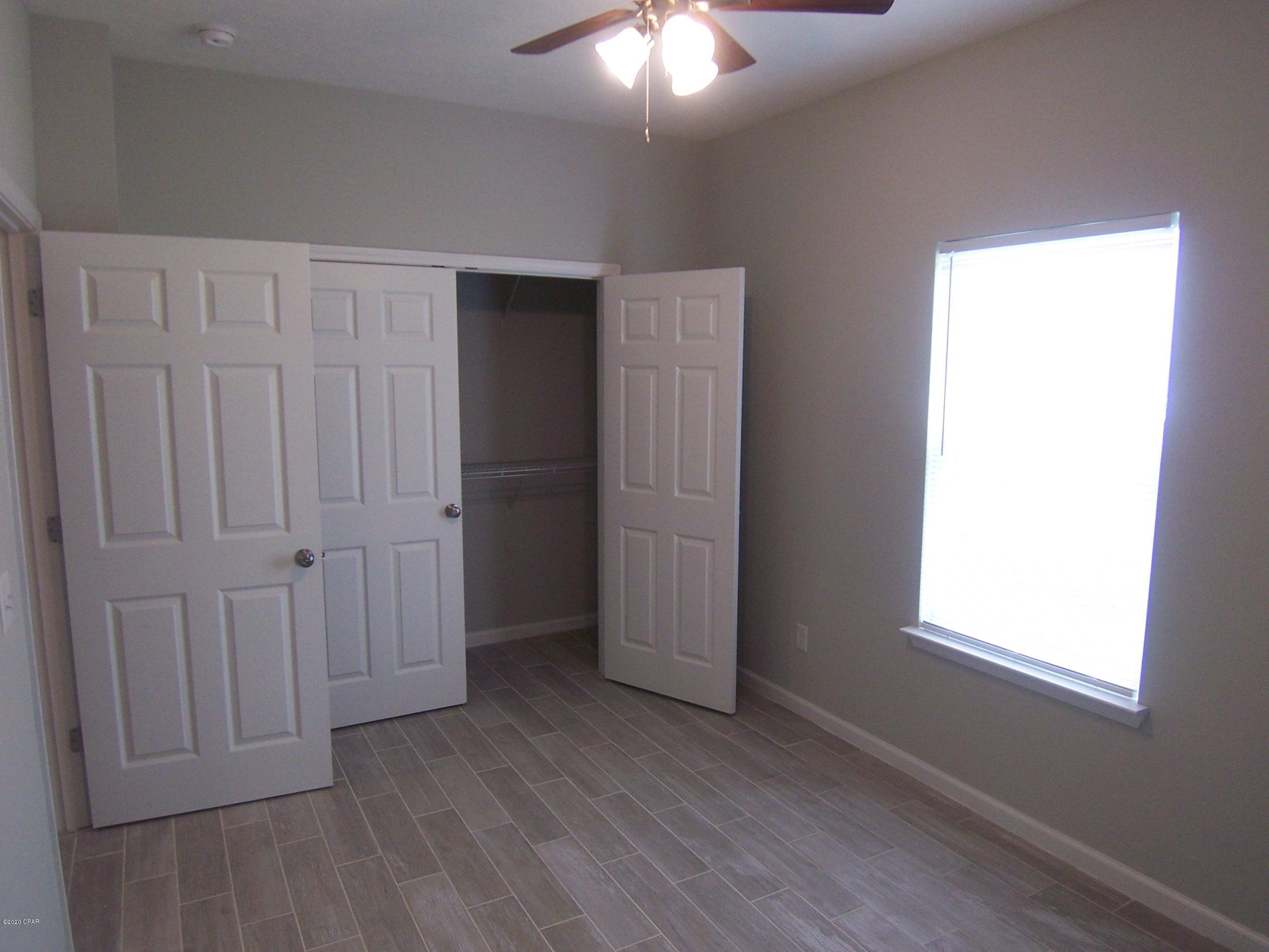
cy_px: 476
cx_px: 634
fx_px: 843
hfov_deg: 73.9
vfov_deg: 58.9
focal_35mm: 23
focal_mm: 3.8
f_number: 2.8
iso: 100
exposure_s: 1/30
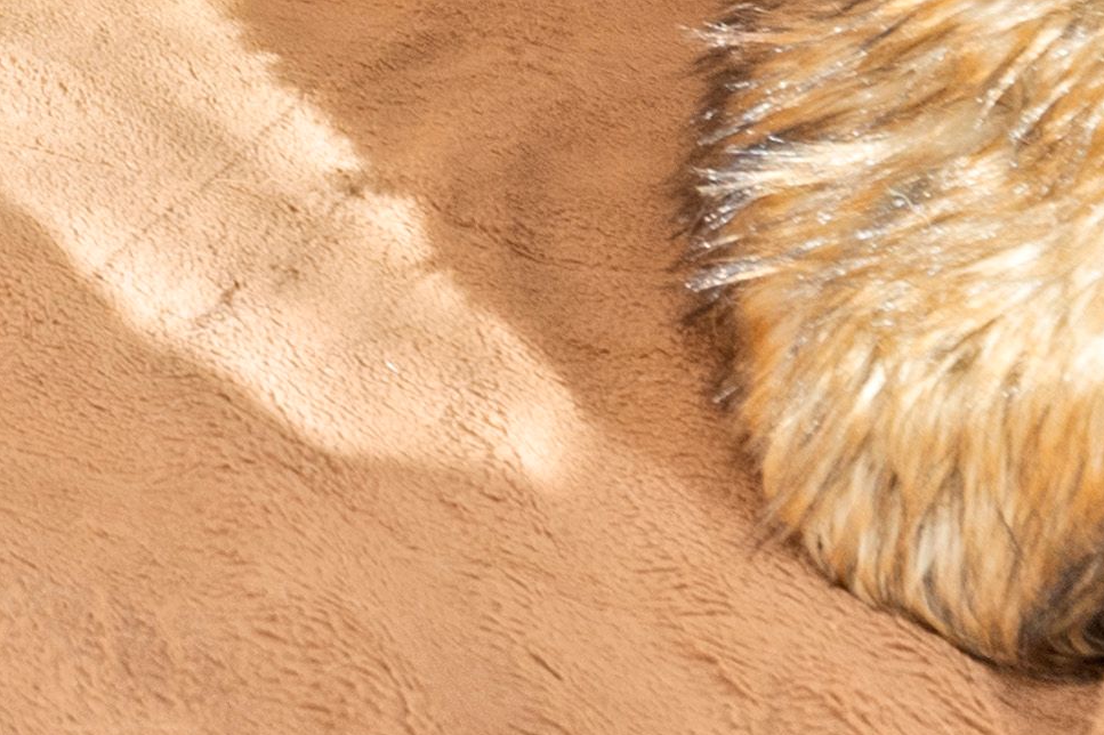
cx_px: -1192
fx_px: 3556
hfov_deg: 14.3
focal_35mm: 116
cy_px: -915
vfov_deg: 10.5
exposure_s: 1/8
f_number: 8
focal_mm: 16
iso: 640
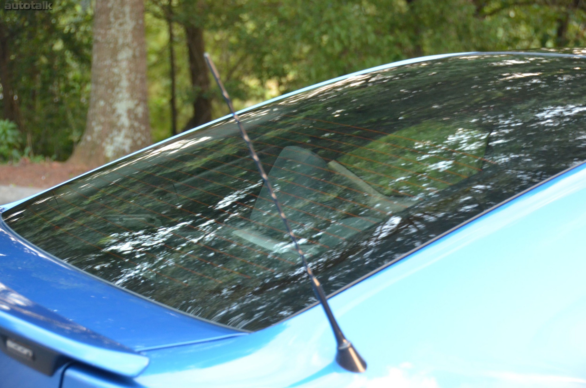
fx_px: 1511
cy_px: 194
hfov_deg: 22.0
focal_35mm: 93
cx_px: 293
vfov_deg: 14.6
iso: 1600
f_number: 4.8
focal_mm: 62
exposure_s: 1/30
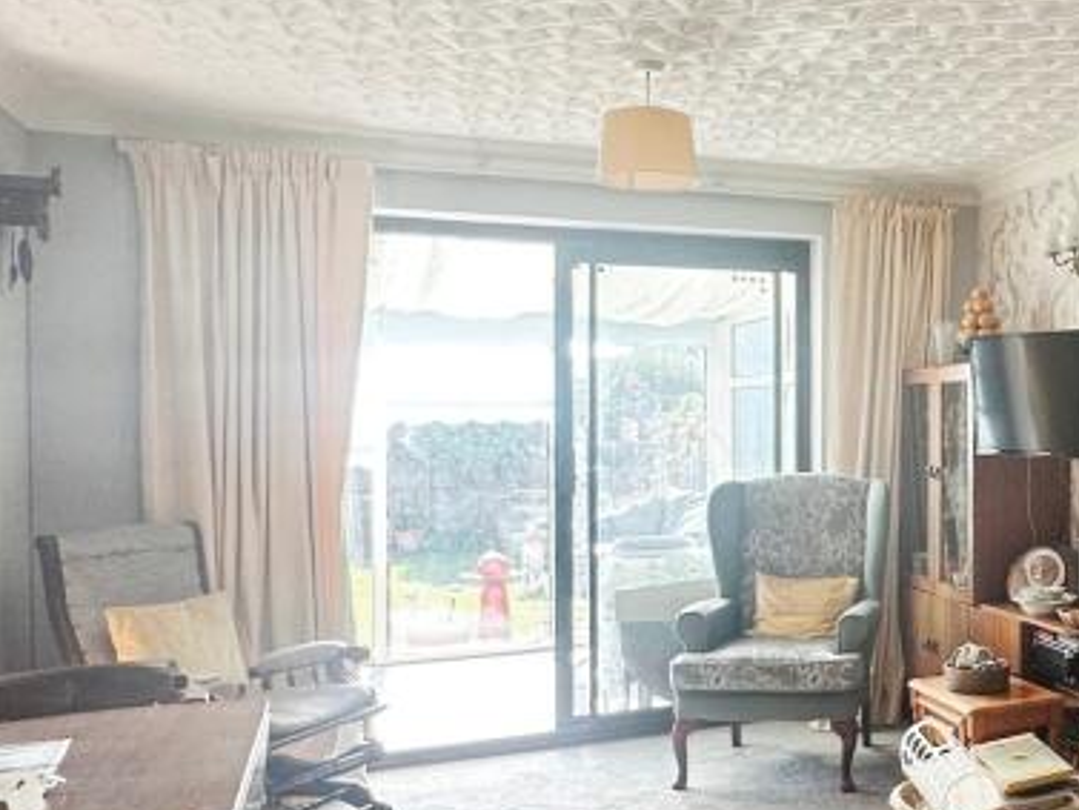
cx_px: 1050
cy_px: 530
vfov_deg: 37.4
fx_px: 1185
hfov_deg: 42.9
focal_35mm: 38
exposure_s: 1/99
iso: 64
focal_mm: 2.22
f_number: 2.2
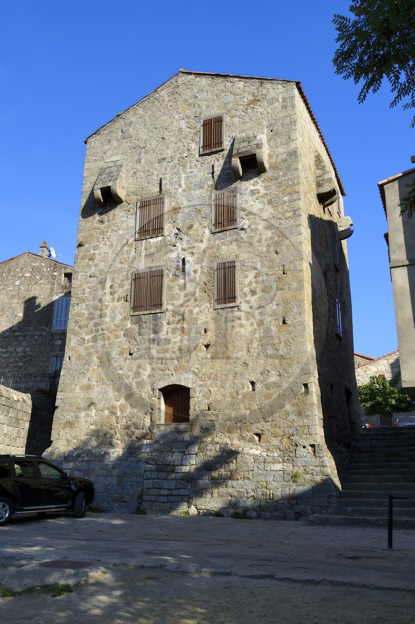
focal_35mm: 32
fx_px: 554
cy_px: 312
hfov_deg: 41.0
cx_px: 208
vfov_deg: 58.8
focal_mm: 32
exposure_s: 1/200
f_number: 14
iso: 200
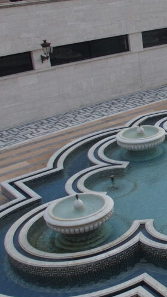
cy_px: 137
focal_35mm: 63
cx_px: 239
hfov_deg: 17.5
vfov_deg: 33.3
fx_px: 496
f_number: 3.5
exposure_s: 1/320
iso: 100
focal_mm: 6
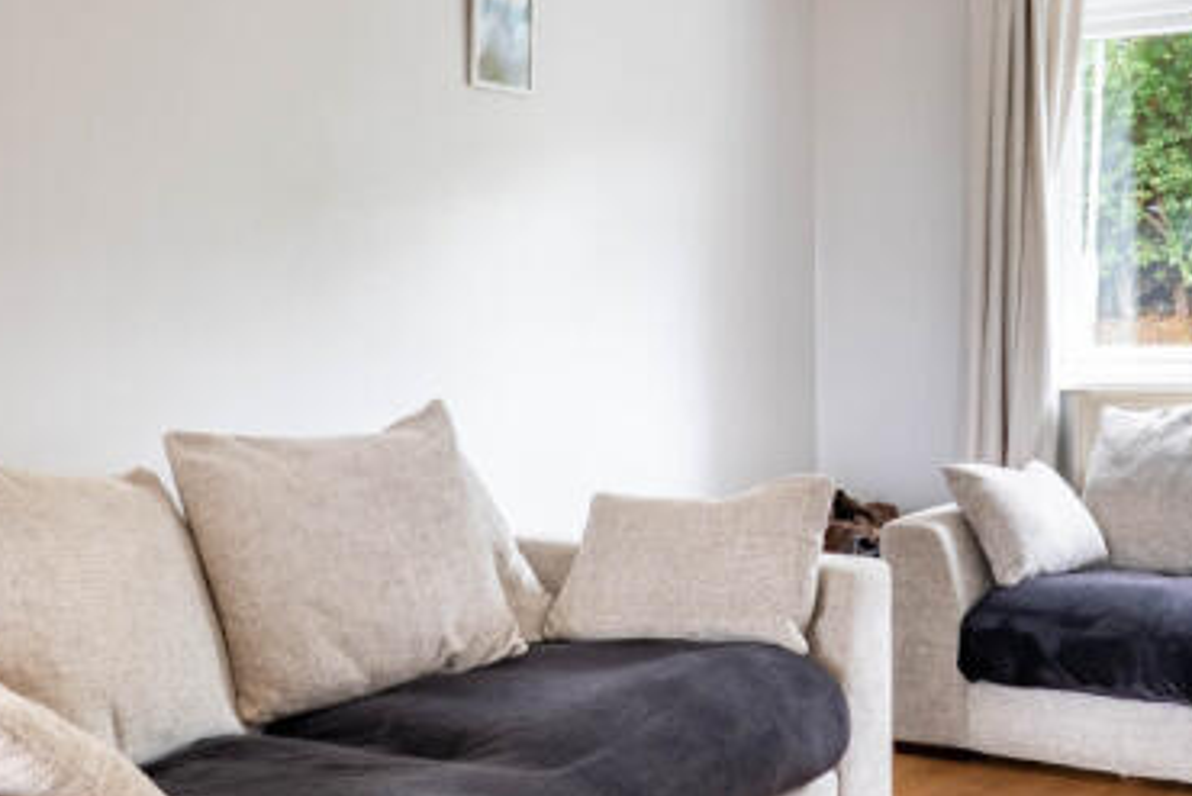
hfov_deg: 41.2
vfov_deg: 28.7
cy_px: 366
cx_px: 828
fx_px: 1557
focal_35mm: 47
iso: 320
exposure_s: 1/60
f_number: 8
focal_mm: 17
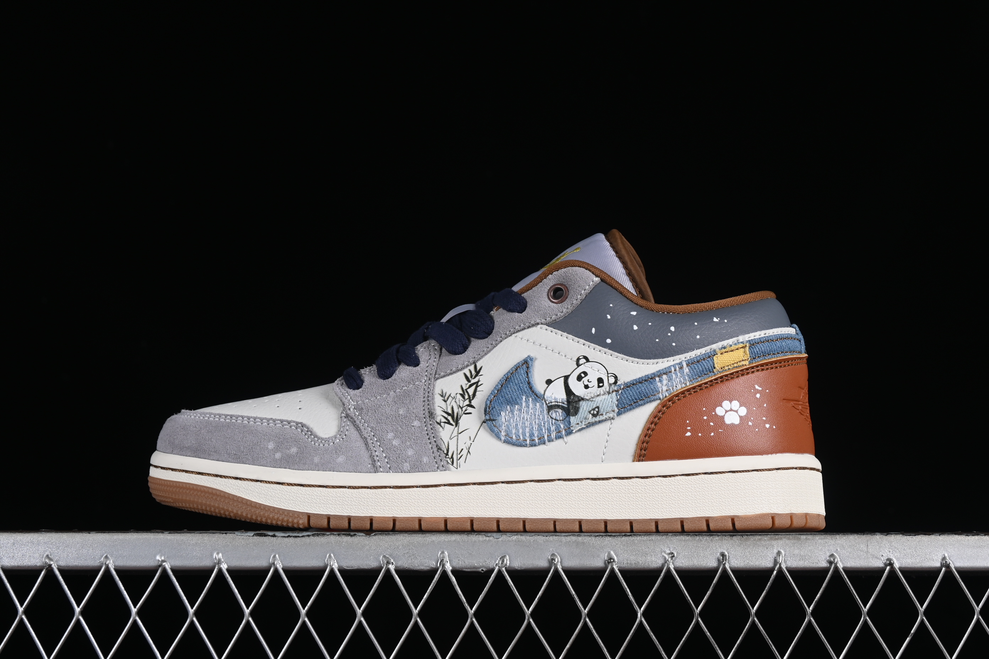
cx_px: 494
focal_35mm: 75
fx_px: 2060
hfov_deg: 27.0
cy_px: 330
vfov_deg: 18.2
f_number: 8
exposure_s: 1/80
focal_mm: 50
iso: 160
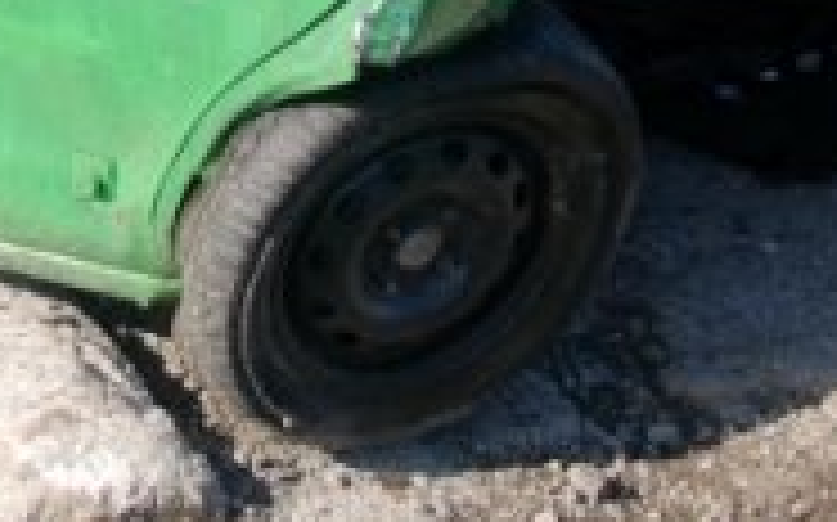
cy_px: -256
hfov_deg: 14.9
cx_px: -104
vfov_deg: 9.3
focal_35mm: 137
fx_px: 3123
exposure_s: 1/640
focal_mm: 26
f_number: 4.2
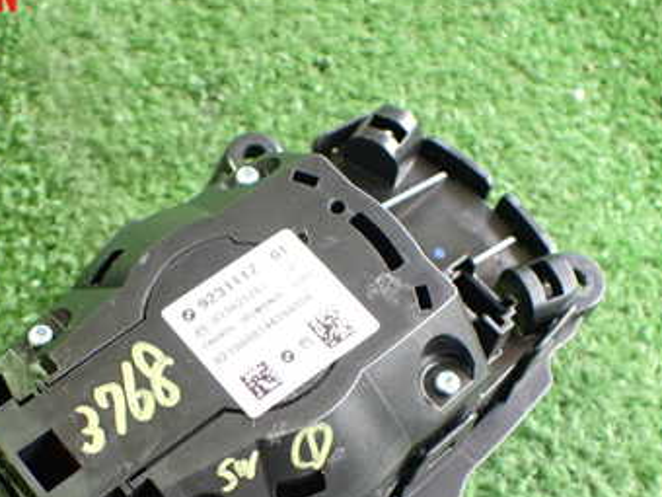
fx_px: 1014
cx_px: 247
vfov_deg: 26.9
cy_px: 413
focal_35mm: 53
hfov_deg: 36.0
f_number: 2.3
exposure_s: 1/60
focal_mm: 5.4
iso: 800
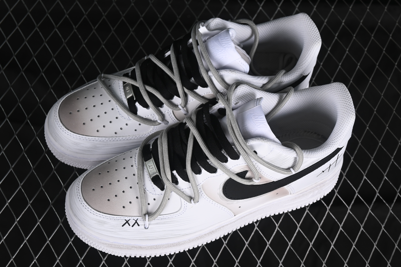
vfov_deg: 18.2
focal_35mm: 75
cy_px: 134
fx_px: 835
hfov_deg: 27.0
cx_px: 200
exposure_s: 1/100
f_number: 7.1
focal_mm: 50
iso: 160
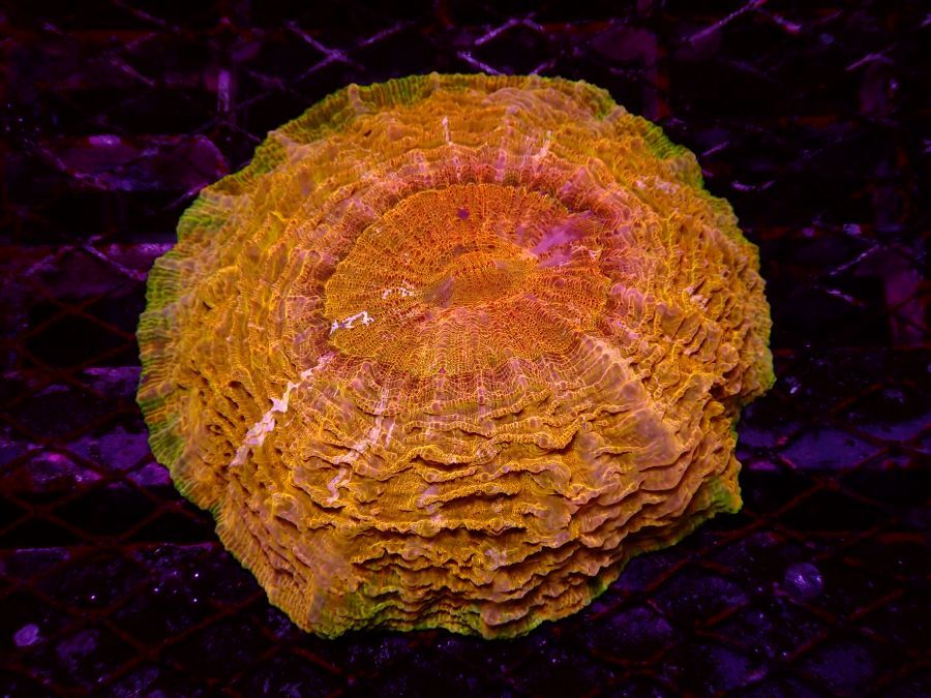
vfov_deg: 35.1
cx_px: 466
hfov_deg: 45.8
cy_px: 349
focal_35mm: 41
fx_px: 1103
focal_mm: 7.31
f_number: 4
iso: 160
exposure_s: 1/160
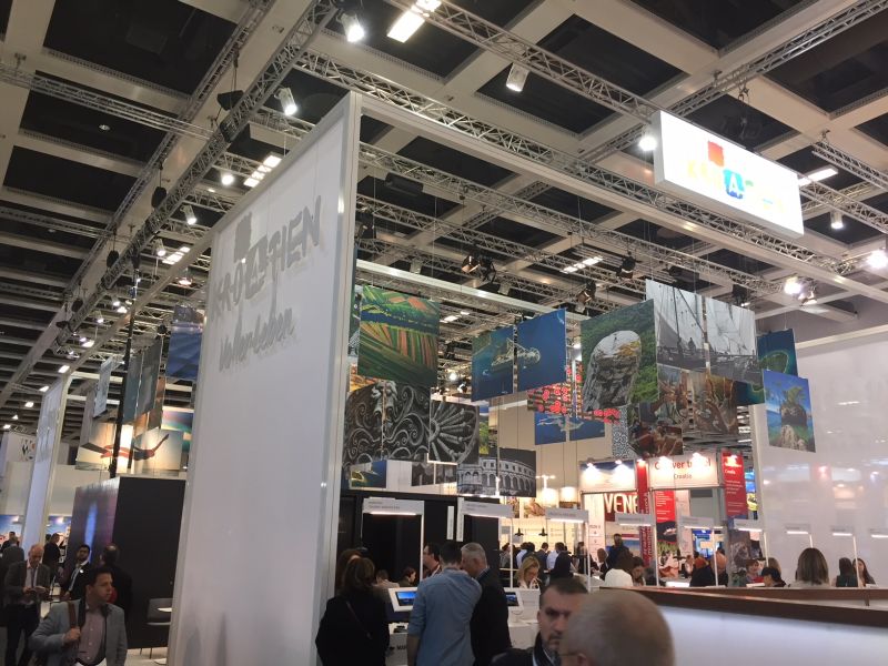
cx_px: 444
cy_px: 333
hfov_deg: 61.7
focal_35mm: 29
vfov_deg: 48.2
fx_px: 744
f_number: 2.2
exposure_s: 1/33
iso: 40
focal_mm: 4.15
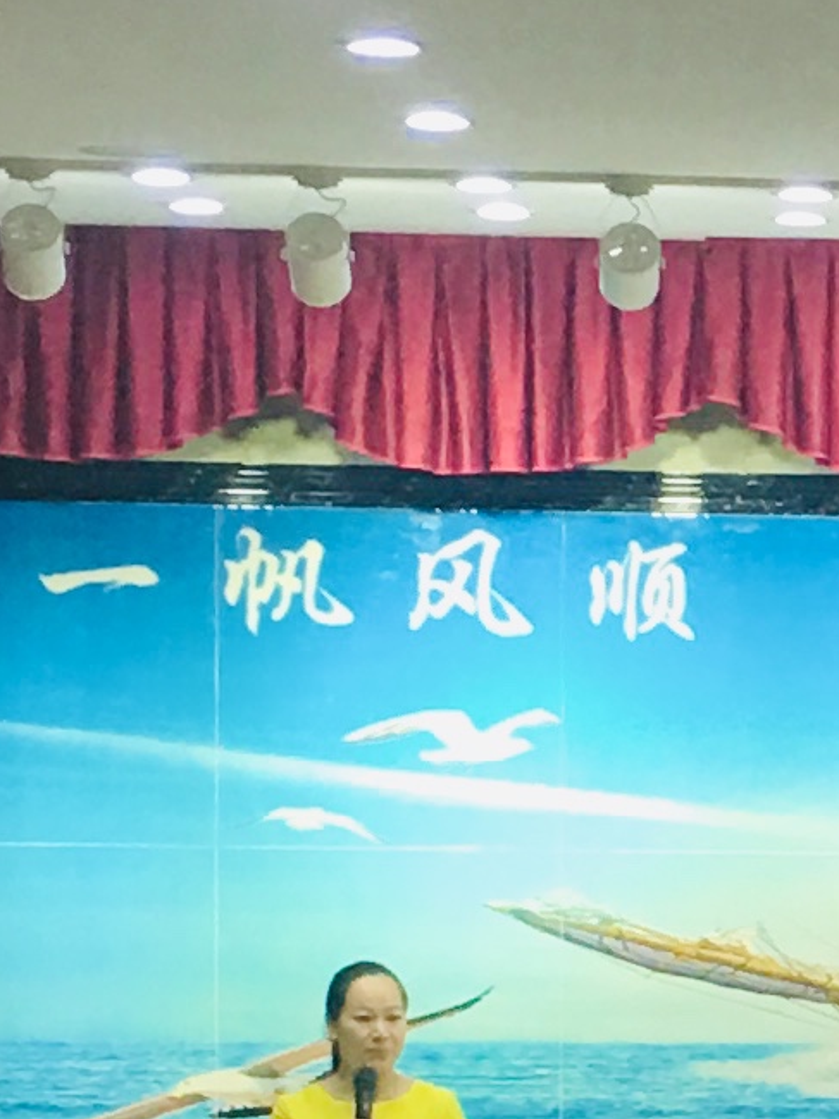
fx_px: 5821
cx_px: 1468
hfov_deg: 8.0
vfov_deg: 10.9
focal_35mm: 180
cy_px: 1064
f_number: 2.2
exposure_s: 1/17
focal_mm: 4.15
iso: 40
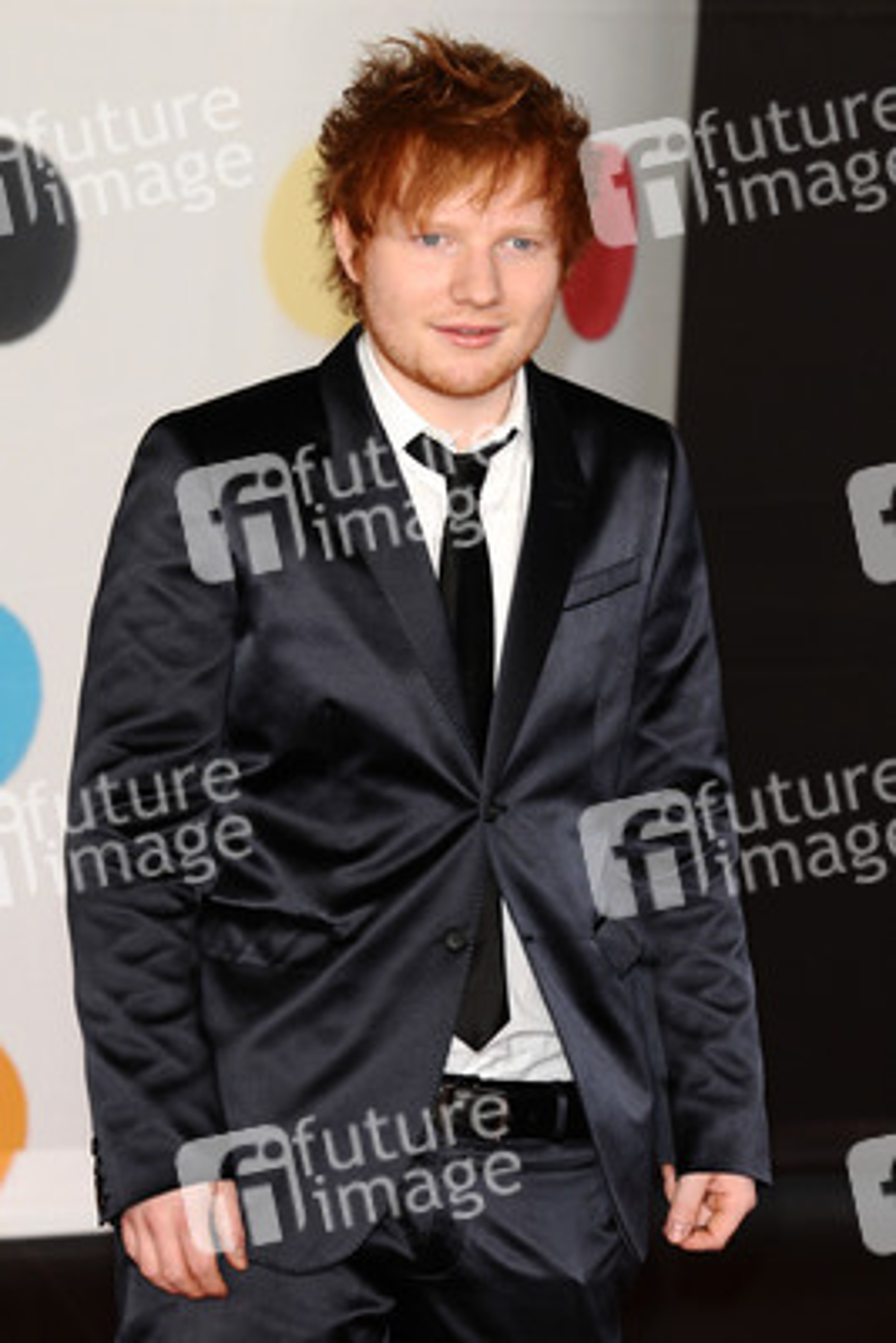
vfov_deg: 13.0
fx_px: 5874
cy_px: 672
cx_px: 448
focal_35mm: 158
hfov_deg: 8.7
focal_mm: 105
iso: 320
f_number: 4
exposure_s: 1/200
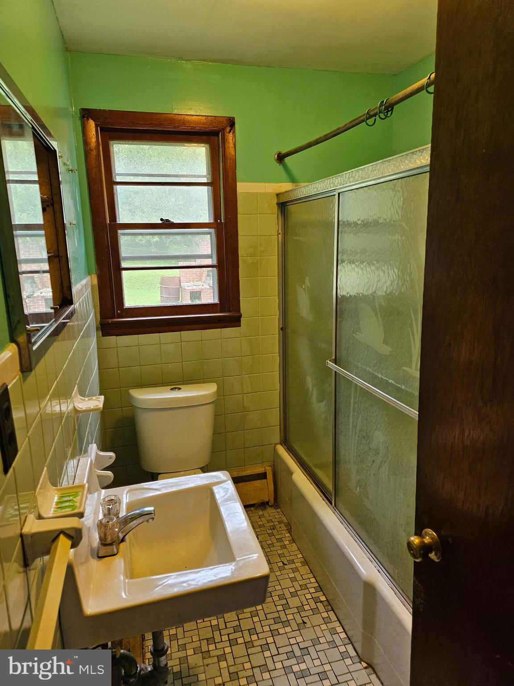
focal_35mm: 23
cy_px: 343
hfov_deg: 58.9
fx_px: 455
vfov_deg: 73.9
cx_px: 257
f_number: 1.8
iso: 320
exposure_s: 1/120
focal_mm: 5.4
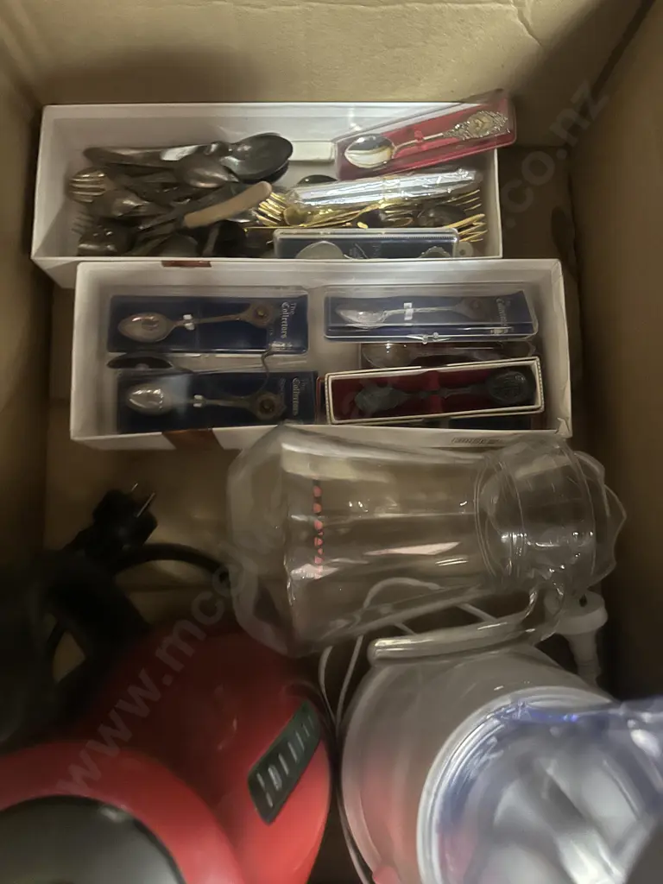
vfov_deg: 71.6
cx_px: 332
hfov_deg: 56.8
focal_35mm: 24
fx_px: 613
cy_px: 442
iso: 1600
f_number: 1.78
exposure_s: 1/20
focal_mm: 6.86
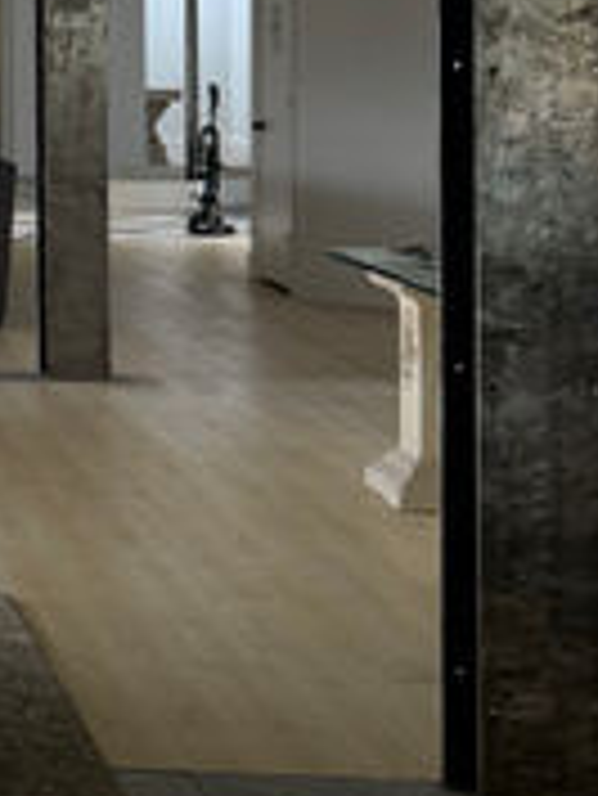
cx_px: -661
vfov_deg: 18.4
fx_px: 2393
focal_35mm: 104
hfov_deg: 12.3
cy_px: 0
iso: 80
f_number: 1.78
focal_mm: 6.76
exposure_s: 1/195
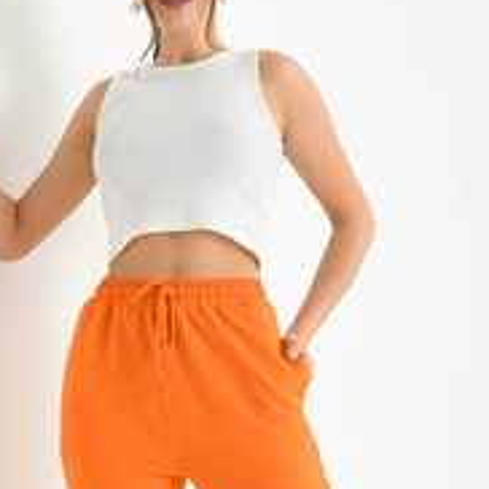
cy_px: 427
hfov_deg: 15.6
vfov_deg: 15.4
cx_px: 228
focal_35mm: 112
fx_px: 1790
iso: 160
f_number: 5.6
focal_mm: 42
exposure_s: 1/125
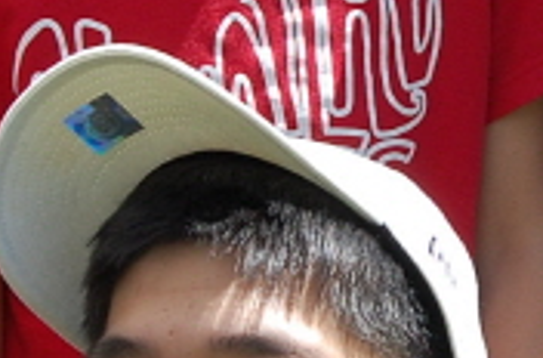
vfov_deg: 6.8
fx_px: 3006
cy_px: 108
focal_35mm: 200
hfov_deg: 10.3
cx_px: 395
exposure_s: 1/250
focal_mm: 26
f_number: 10
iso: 280
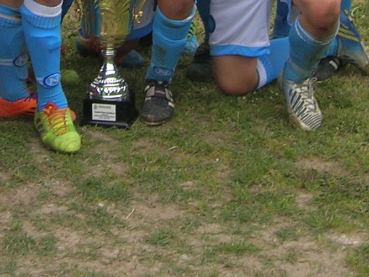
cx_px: 105
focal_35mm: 132
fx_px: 1407
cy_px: -171
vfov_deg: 10.7
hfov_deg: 14.9
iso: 50
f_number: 2.9
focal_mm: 5.7
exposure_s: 1/51.5
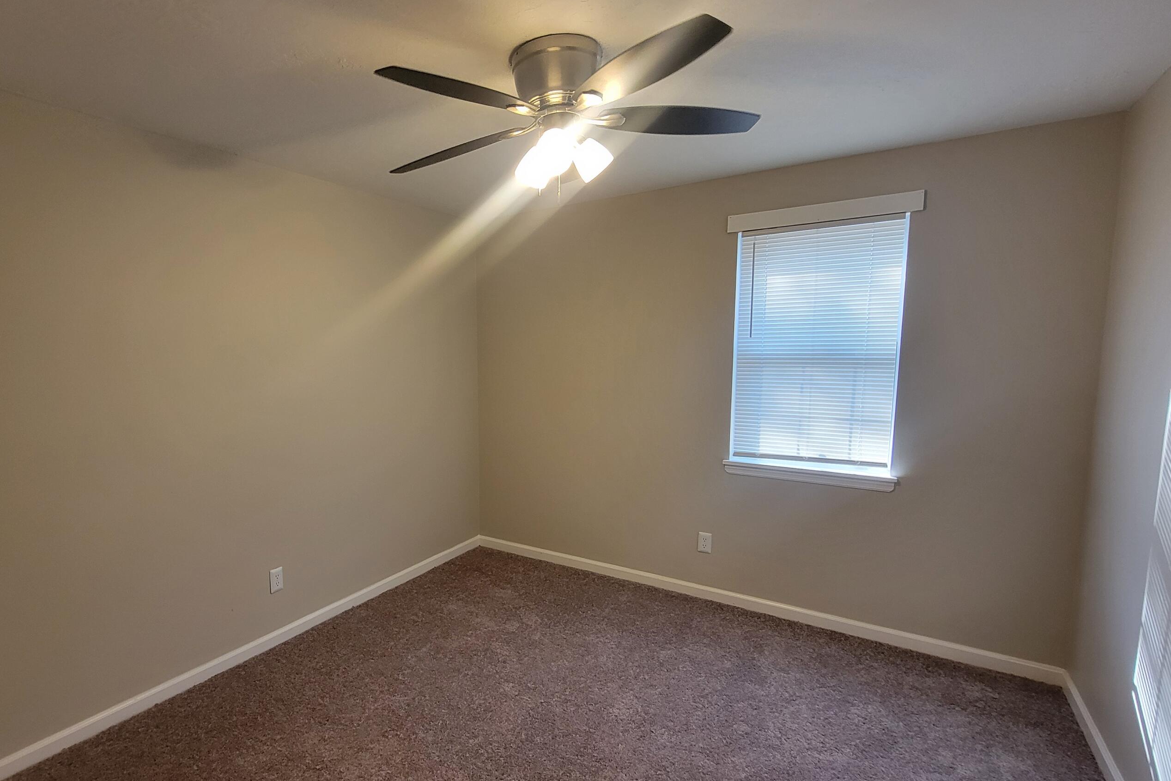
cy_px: 399
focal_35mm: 16
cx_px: 486
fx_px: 520
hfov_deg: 95.8
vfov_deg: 73.7
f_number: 2.2
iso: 125
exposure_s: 1/60
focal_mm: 2.2
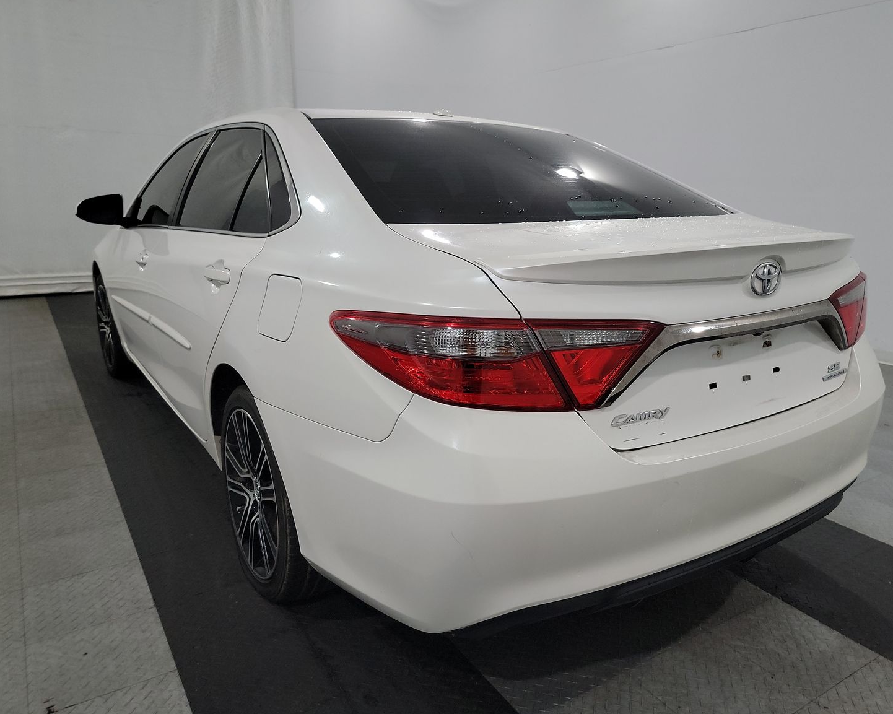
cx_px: 474
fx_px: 687
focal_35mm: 26
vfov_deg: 54.9
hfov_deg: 66.0
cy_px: 346
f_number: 1.8
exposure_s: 1/59
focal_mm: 6.7
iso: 384
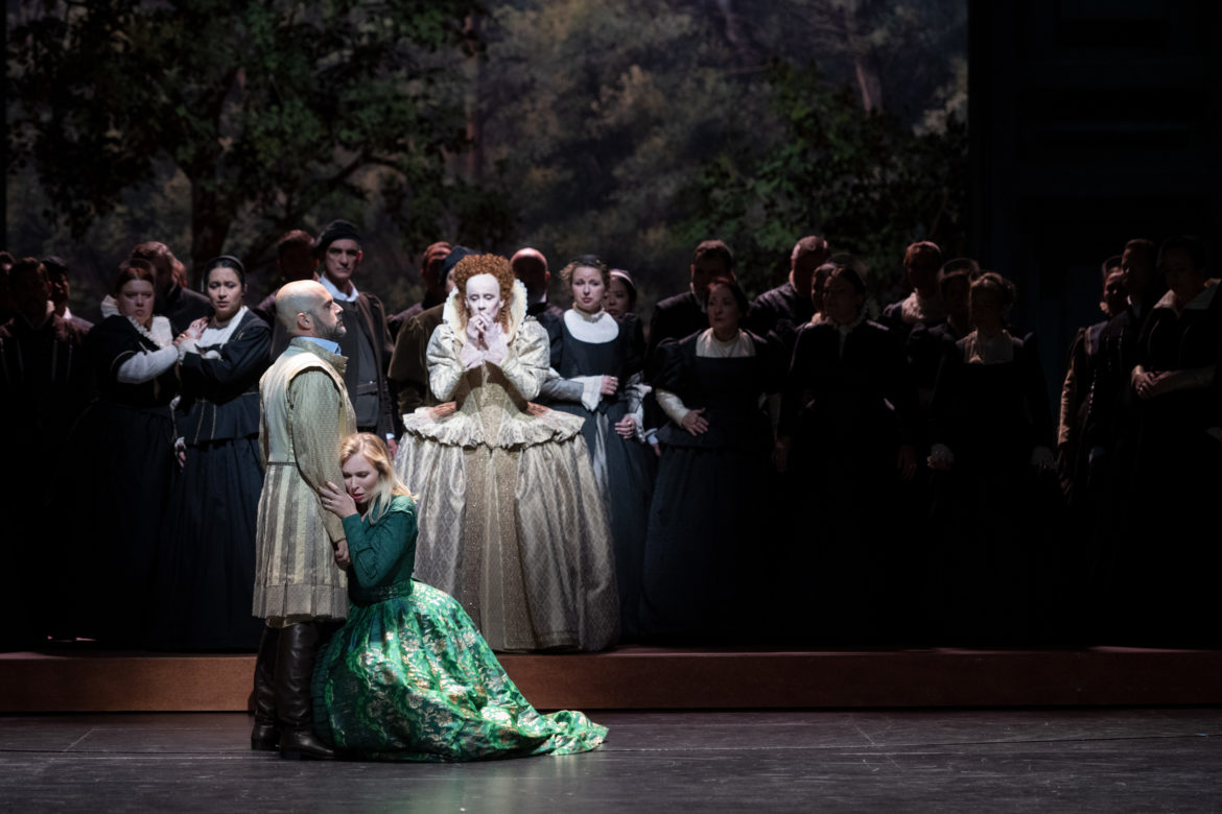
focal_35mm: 125
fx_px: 4243
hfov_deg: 16.4
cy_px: 407
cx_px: 611
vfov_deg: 11.0
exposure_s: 1/200
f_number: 3.5
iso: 2000
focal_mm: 125
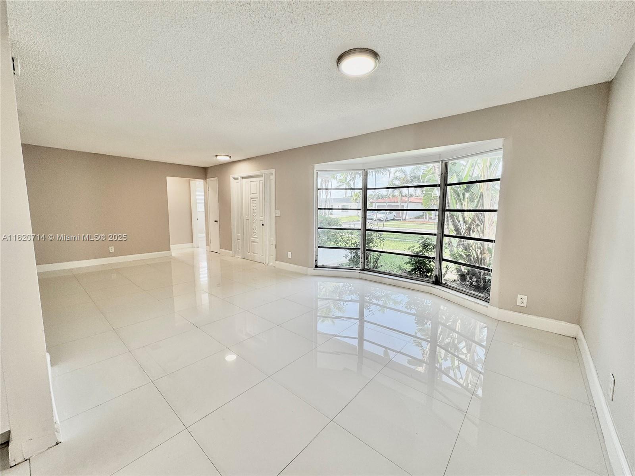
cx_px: 318
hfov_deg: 102.1
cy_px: 238
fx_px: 257
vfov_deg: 85.7
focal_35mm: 14
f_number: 2.2
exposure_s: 1/120
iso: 50
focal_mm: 2.22
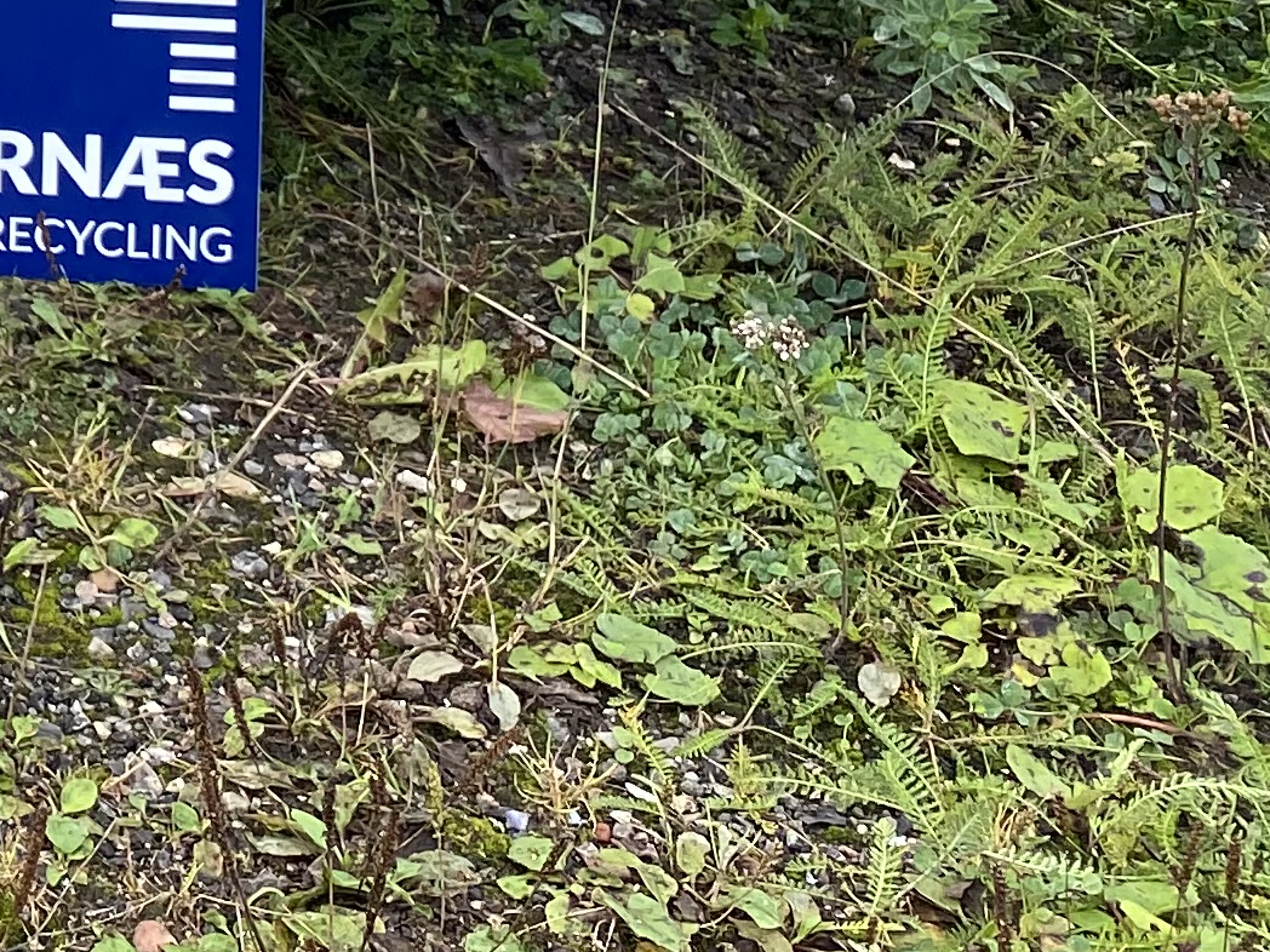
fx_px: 3669
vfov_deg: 13.5
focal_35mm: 100
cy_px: -677
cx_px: -949
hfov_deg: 16.7
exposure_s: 1/633
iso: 32
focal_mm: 4.25
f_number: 1.8
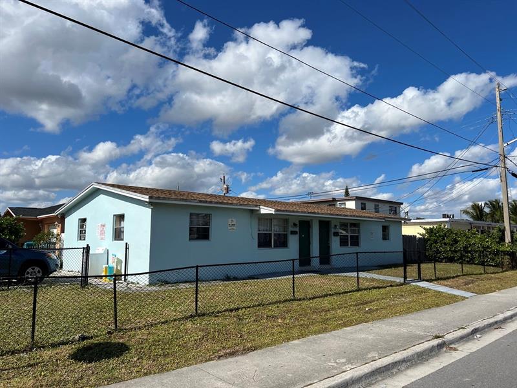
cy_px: 194
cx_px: 258
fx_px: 388
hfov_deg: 67.3
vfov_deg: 53.1
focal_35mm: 26
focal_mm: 5.7
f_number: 1.5
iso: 50
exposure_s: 1/8000
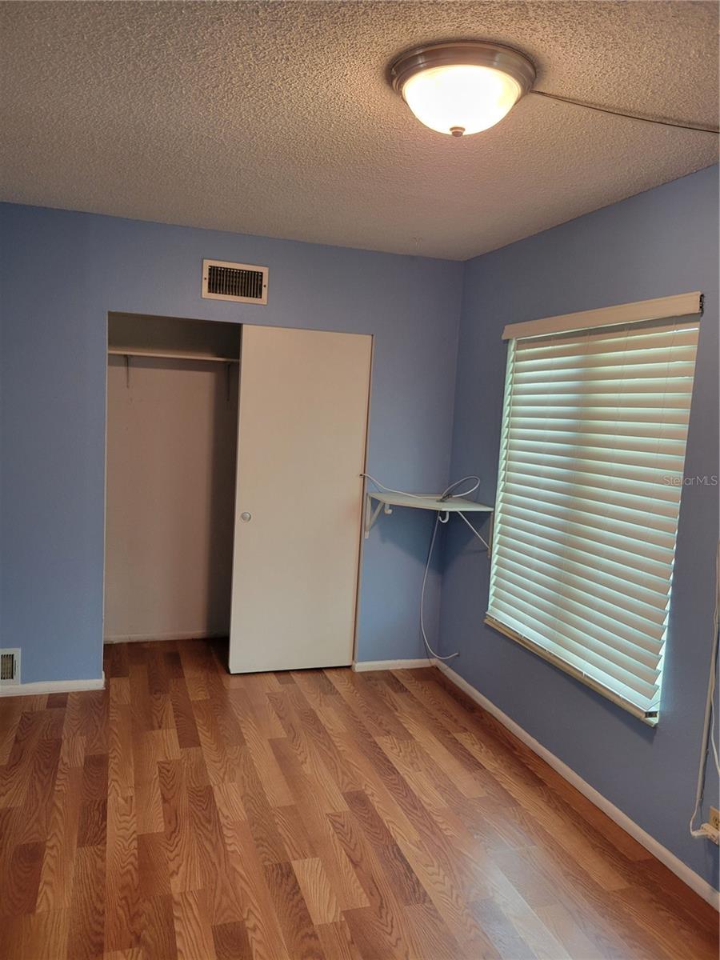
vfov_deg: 67.3
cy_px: 480
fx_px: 721
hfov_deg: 53.1
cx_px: 360
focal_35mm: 26
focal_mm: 5.4
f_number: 1.8
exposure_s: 1/60
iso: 200
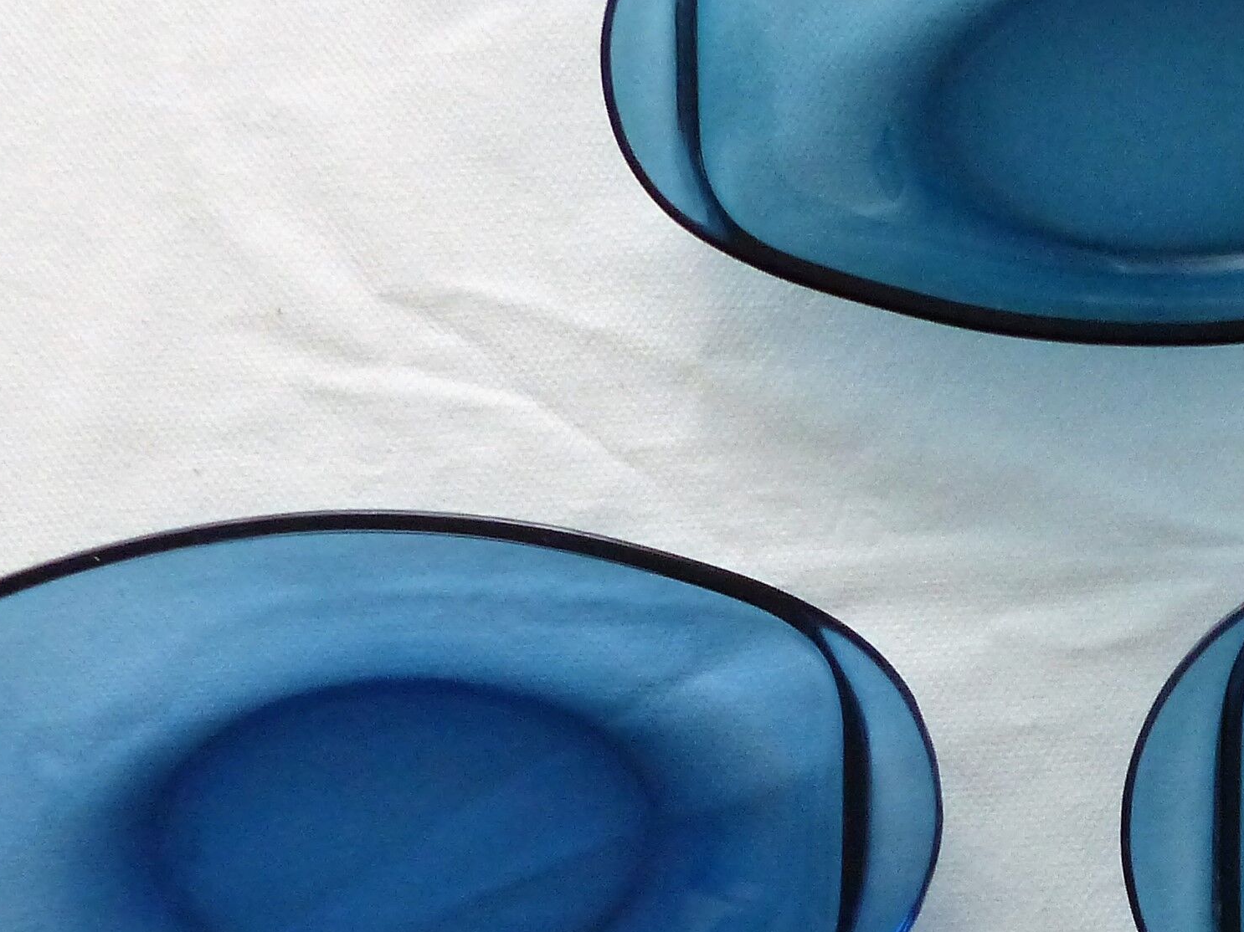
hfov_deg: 26.7
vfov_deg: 20.5
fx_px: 2515
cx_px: 1154
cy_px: 866
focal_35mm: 70
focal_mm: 4.5
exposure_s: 1/40
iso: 400
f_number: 2.8
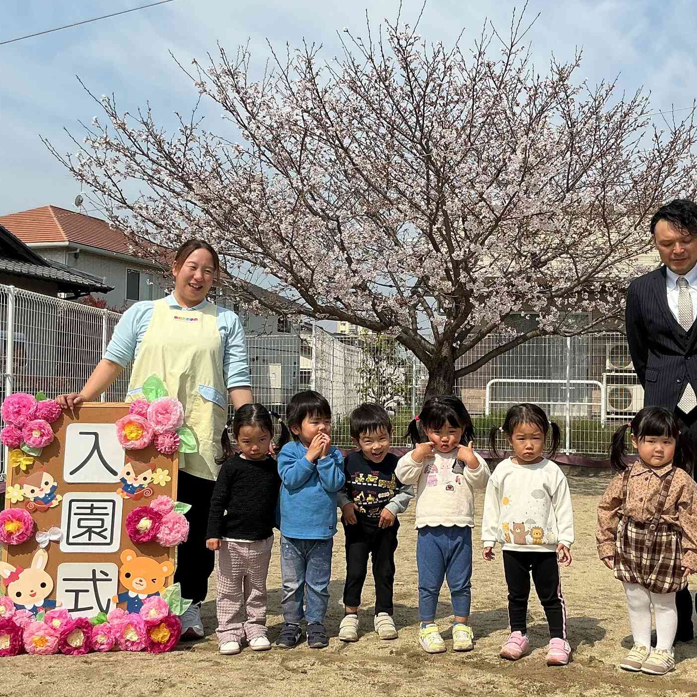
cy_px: 346
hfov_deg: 38.1
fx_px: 1002
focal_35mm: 44
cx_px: 433
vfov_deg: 38.3
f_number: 1.8
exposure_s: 1/2227
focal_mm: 3
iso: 25
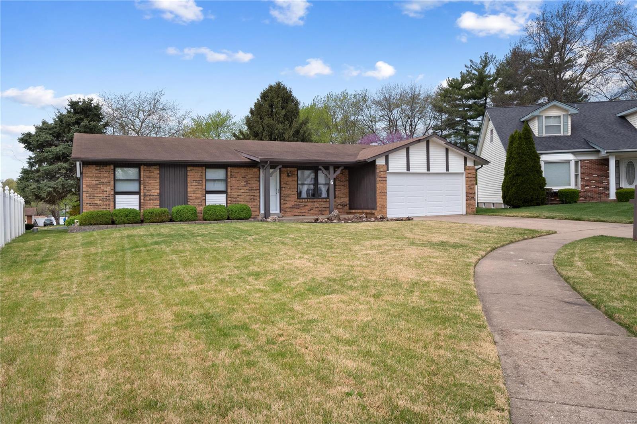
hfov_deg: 73.8
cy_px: 212
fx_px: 425
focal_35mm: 24
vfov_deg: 53.1
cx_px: 318
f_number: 7.1
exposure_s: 1/500
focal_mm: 12
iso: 400
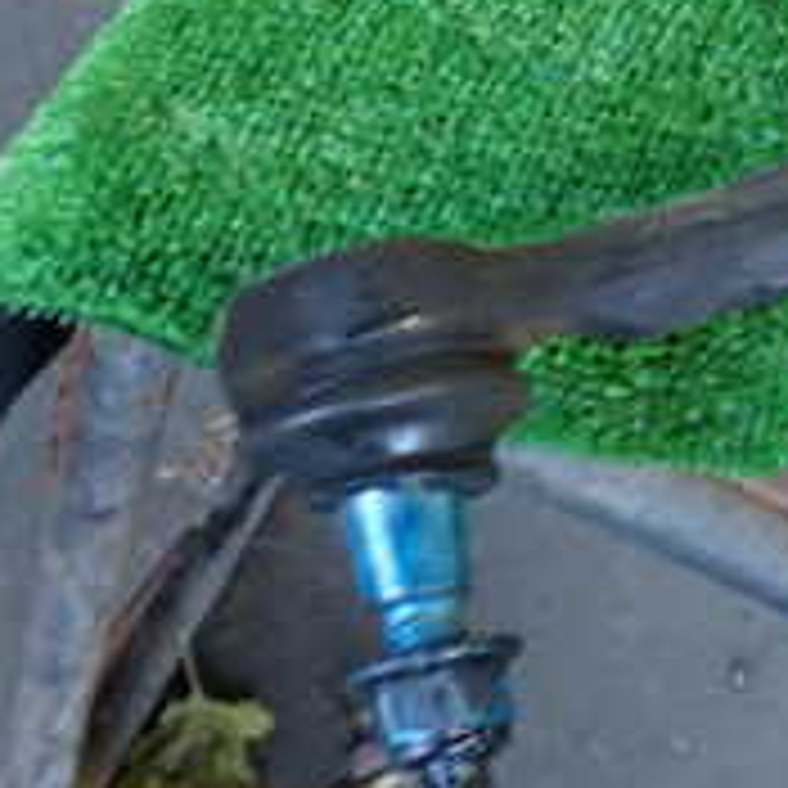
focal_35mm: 109
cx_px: 1193
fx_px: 2807
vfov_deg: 15.9
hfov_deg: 14.8
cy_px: 266
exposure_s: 1/40
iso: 250
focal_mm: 6.37
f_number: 2.5
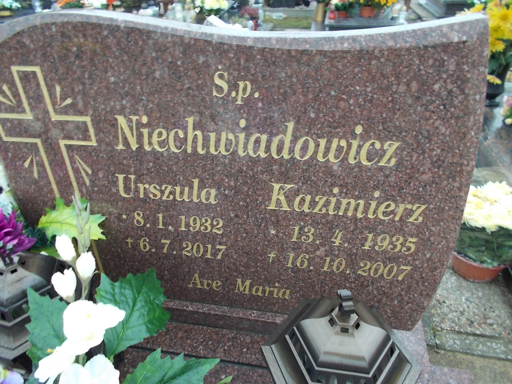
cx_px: 256
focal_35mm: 26
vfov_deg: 53.1
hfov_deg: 67.3
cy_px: 192
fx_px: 385
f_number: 3.2
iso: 100
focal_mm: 4.6
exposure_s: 1/25
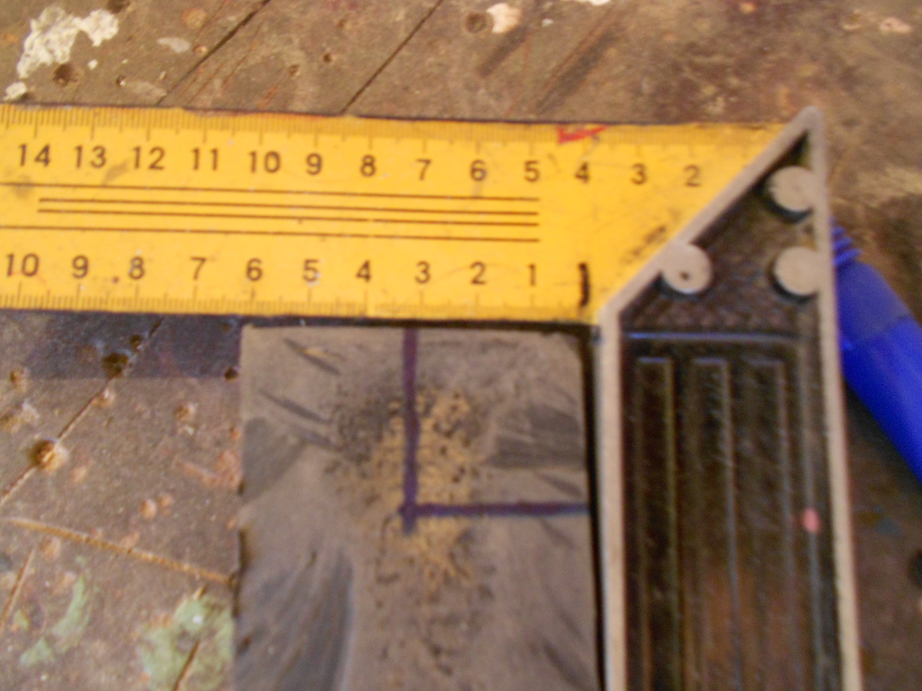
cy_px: 346
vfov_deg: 53.1
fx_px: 693
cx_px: 461
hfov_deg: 67.3
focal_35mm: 26
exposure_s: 1/2
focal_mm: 4.6
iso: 400
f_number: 3.2
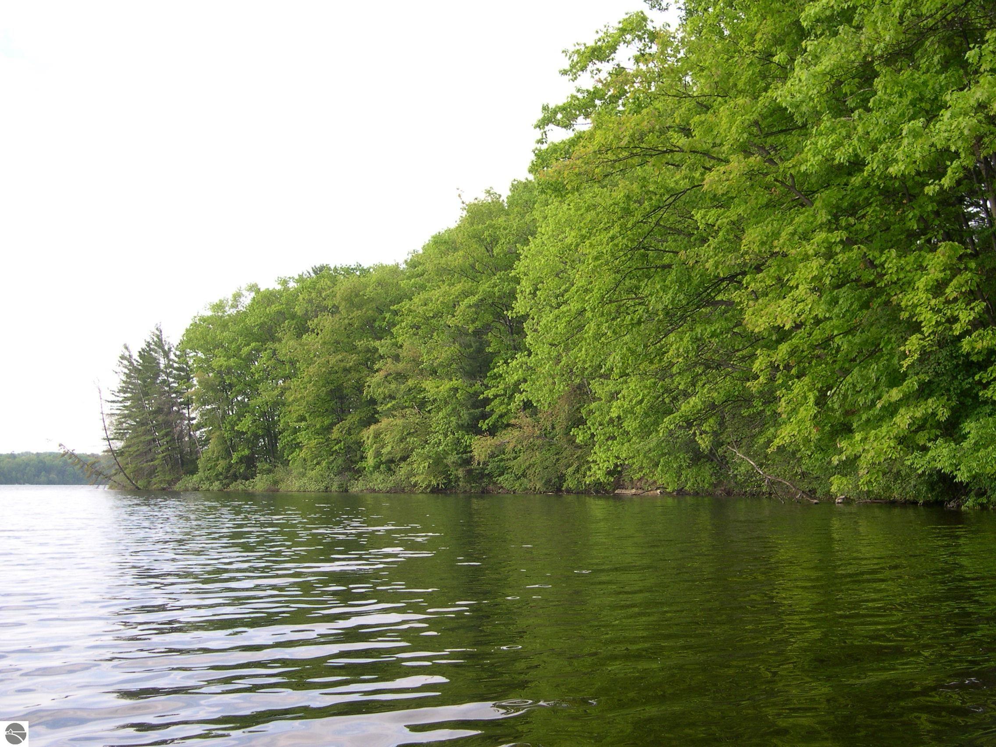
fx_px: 1093
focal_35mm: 38
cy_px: 374
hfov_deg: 49.0
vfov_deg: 37.7
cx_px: 498
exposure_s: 1/381
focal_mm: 8
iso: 100
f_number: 2.8
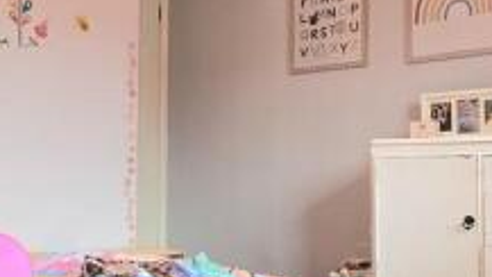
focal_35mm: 38
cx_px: 255
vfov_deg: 31.2
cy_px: 149
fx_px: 496
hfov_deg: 52.8
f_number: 2.2
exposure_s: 1/50.3
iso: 160
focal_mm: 2.2
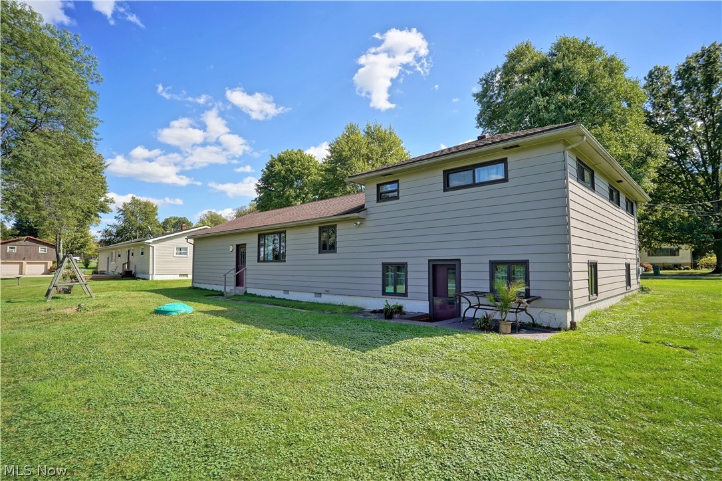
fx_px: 361
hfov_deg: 90.0
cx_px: 361
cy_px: 240
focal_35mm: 18
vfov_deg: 67.4
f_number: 8
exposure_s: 1/250
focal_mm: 18
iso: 320
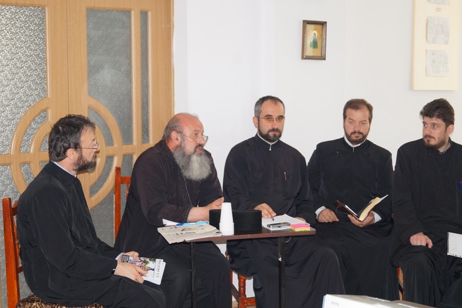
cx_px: 232
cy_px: 159
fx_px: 834
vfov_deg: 20.9
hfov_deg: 31.0
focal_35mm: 65
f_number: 5.6
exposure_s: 1/160
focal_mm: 40
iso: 800
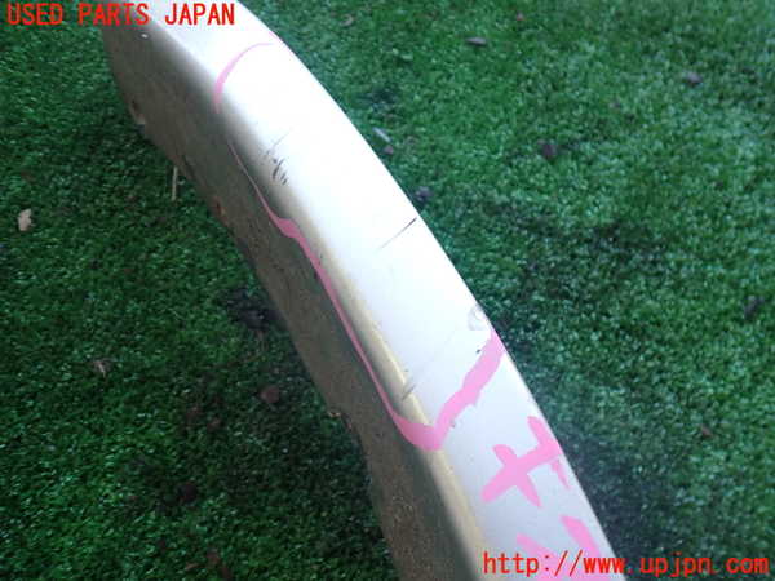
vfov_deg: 46.8
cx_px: 388
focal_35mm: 30
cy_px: 290
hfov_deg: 60.0
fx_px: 672
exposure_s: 1/125
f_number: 2.3
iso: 200
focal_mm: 5.4
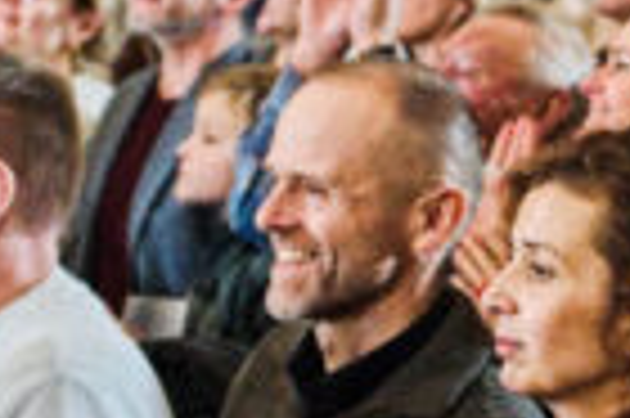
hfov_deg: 10.2
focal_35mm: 200
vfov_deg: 6.8
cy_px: 254
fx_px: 3496
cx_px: 698
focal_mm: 35
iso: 10000
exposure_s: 1/400
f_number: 2.5
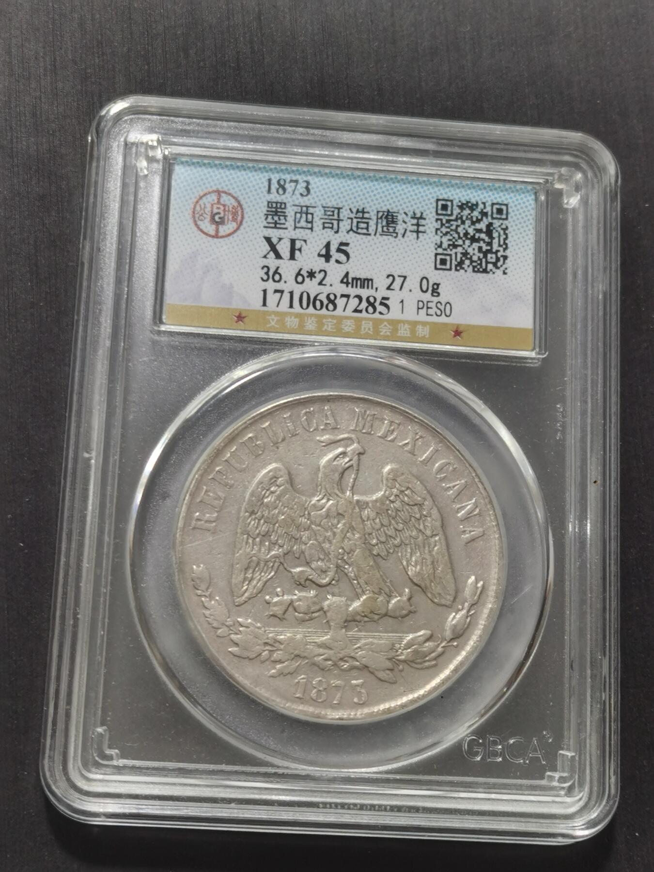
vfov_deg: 27.8
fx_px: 1763
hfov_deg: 21.0
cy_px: 436
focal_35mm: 70
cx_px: 327
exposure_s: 1/100
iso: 64
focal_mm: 5.58
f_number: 1.8
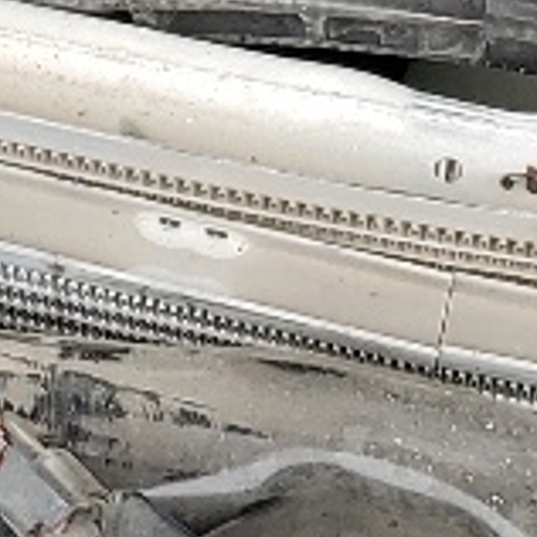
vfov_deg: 7.1
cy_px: -693
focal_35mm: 232
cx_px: 139
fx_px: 4072
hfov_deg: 7.5
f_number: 1.5
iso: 50
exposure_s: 1/370
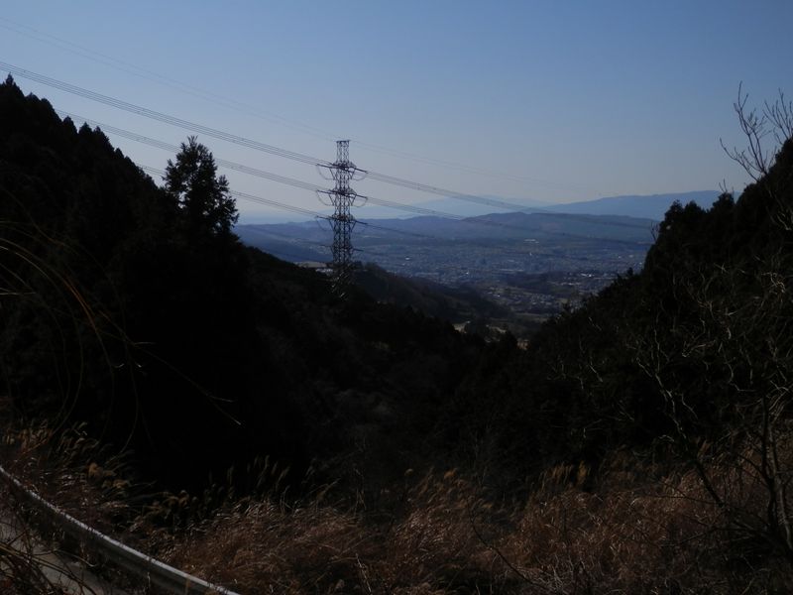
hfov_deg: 50.1
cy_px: 298
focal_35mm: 37
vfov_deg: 38.7
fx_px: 848
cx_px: 396
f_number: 10.1
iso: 80
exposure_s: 1/400
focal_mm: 6.6
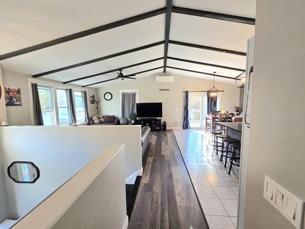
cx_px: 152
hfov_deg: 106.2
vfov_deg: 89.9
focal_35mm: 13
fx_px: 115
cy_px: 114
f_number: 2.2
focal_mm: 2.2
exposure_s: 1/120
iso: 125
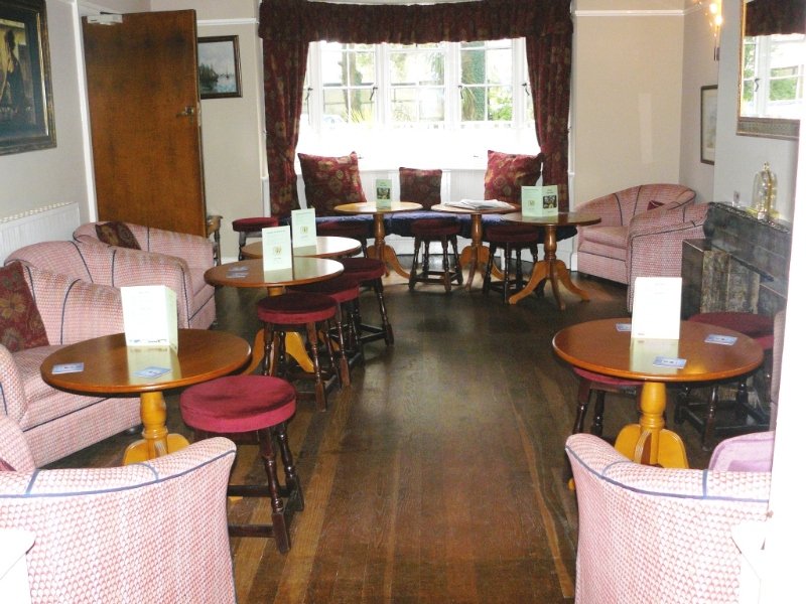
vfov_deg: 39.7
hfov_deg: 51.4
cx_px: 403
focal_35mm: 36
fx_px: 838
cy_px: 302
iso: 125
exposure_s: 1/30
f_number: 2.8
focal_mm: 6
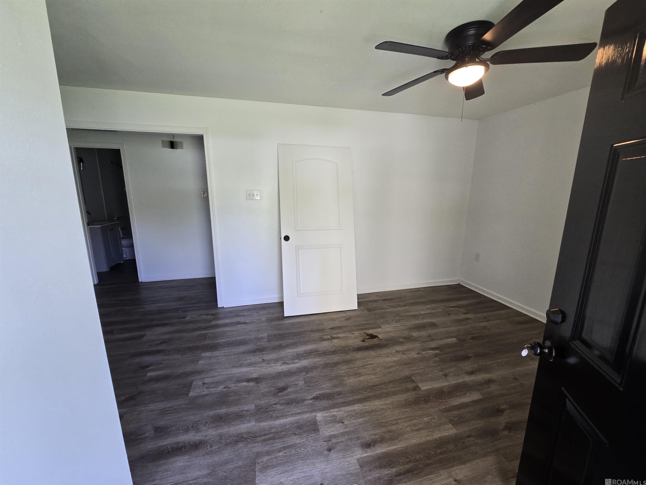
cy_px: 242
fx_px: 243
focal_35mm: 13
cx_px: 323
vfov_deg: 89.9
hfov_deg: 106.2
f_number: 2.2
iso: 100
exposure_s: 1/60
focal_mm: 2.2
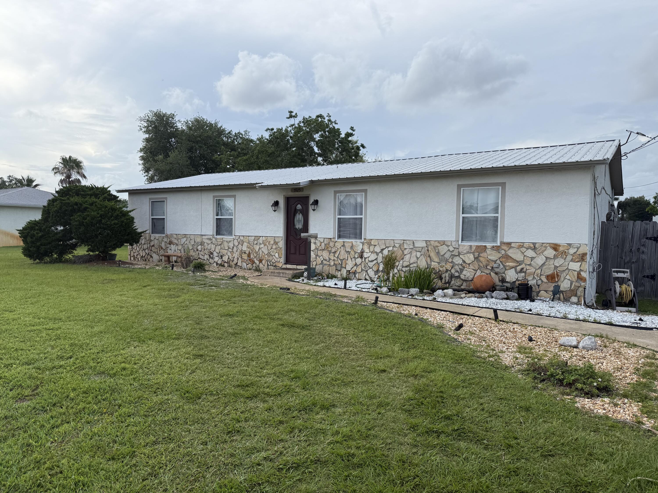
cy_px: 246
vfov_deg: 56.8
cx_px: 329
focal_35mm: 24
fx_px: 456
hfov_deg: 71.6
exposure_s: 1/2801
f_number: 1.78
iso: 80
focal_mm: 6.76
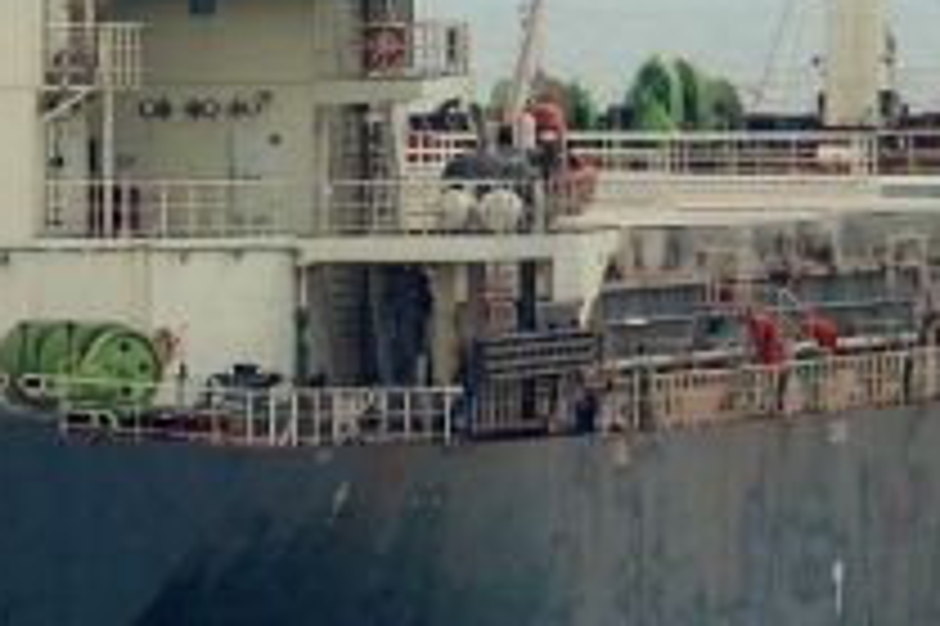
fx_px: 43283
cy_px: -257
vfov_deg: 0.8
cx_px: 117
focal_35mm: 1659
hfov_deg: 1.2
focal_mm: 74
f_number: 5.3
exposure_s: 1/250
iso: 80
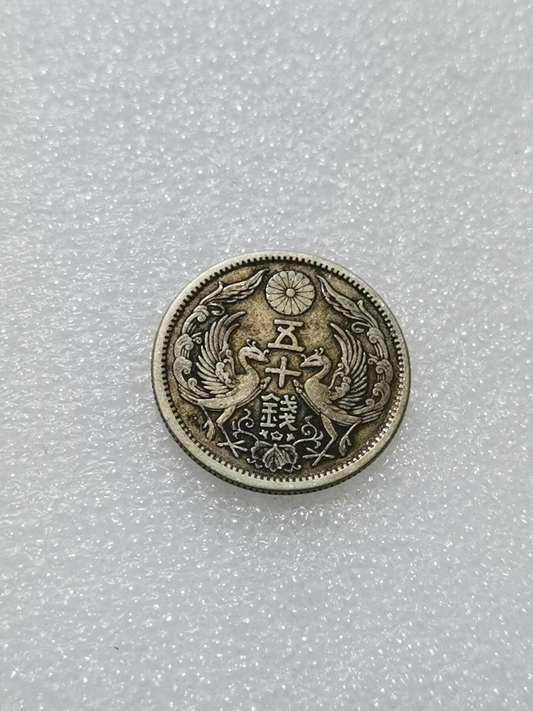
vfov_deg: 27.0
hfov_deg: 20.4
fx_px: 1478
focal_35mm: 72
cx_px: 266
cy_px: 356
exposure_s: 1/100
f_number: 1.9
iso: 64
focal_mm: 6.67
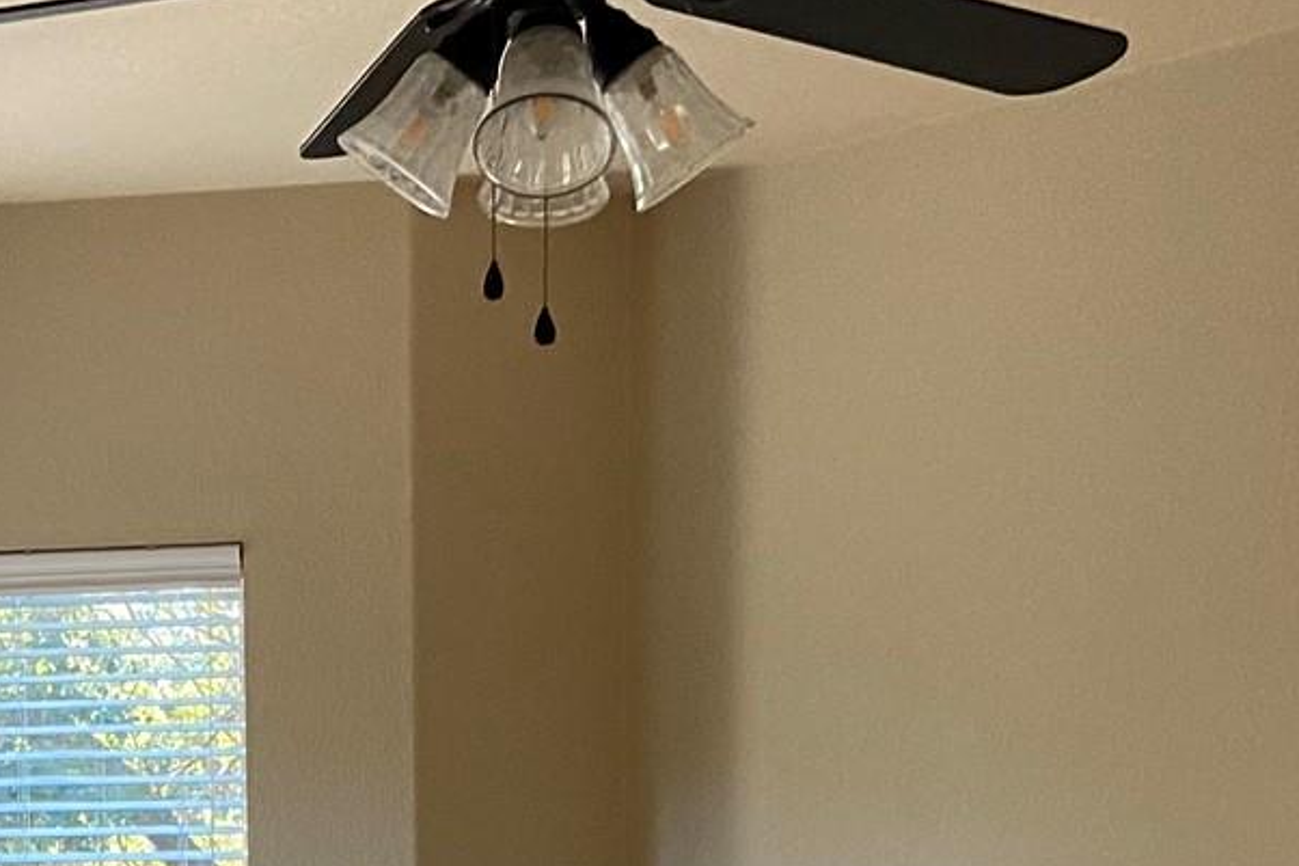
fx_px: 3319
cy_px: 1443
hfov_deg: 21.8
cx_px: 194
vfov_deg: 13.6
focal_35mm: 92
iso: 160
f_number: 1.8
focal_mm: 4.25
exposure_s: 1/60
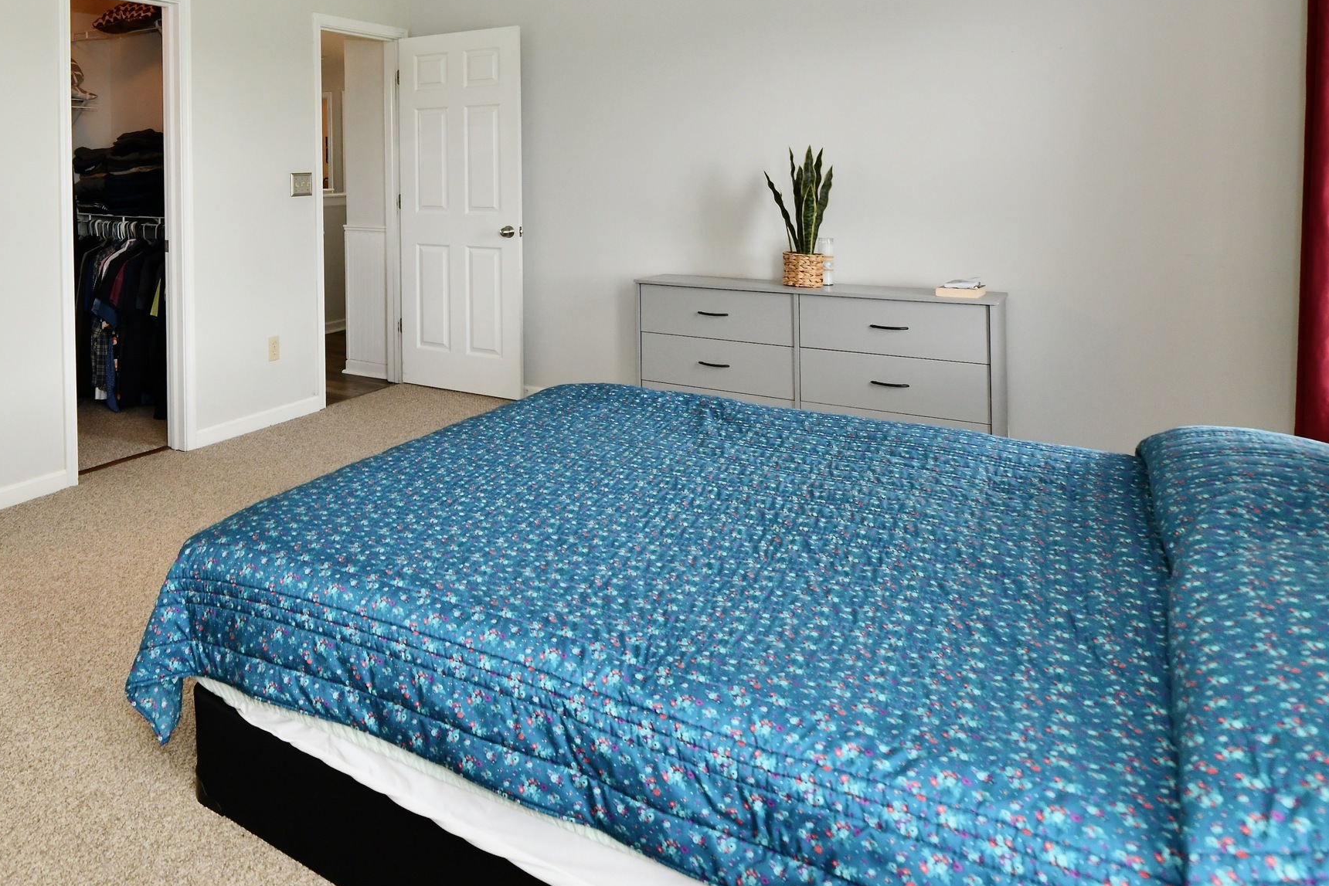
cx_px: 276
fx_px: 923
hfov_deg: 65.4
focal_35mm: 25
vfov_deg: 48.6
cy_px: 186
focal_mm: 14
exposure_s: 1/60
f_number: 6.3
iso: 640
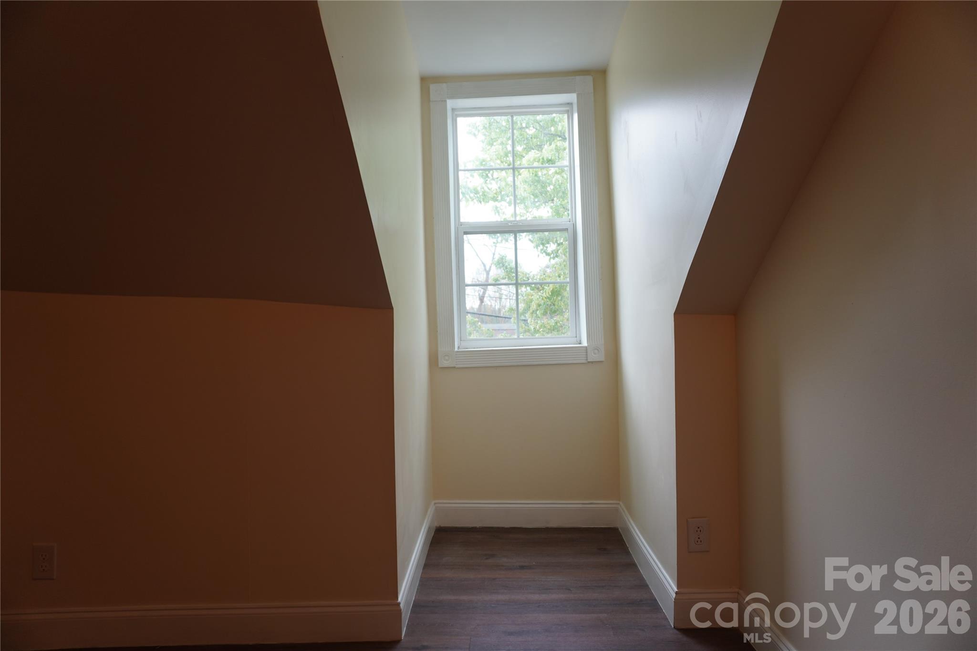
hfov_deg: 73.7
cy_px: 326
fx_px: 651
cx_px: 488
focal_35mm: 24
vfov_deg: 53.1
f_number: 4
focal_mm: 16
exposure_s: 1/60
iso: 160
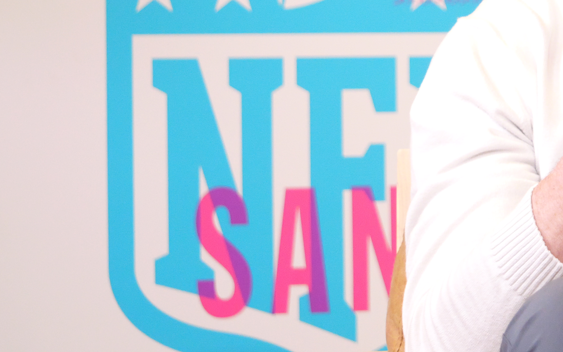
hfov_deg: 5.0
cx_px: 689
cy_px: -138
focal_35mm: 421
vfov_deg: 3.1
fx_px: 6461
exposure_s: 1/200
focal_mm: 68
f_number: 2.8
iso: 1600
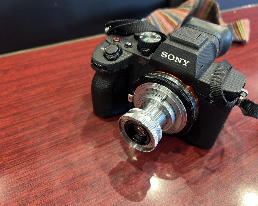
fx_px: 214
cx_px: 140
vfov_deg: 51.5
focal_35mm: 28
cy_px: 106
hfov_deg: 62.1
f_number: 1.5
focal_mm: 5.7
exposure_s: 1/50
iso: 160
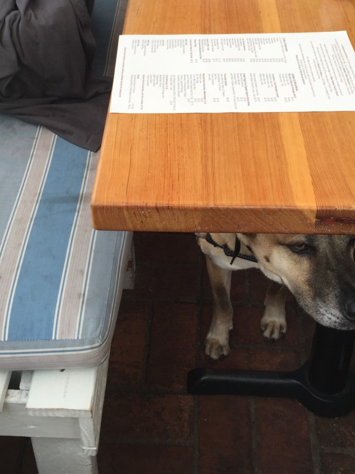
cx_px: 155
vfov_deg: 37.3
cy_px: 124
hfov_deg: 29.1
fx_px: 684
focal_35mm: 50
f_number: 2.2
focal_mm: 4.15
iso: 32
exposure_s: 1/199
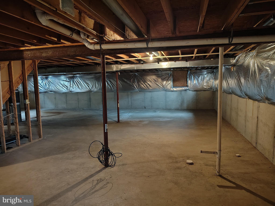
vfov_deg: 56.8
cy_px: 103
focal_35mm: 24
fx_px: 191
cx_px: 138
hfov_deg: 71.6
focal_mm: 5.56
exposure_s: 1/30
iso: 3006
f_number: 1.8
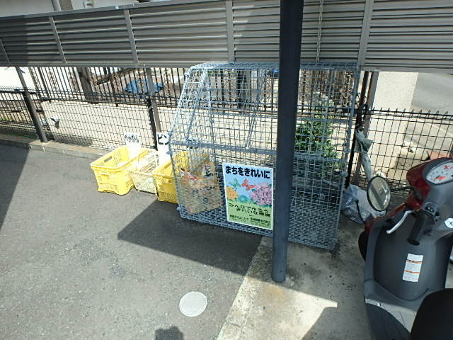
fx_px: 275
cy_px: 170
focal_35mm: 21
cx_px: 226
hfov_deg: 79.0
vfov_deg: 63.4
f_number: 3.5
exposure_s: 1/640
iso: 125
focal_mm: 3.7
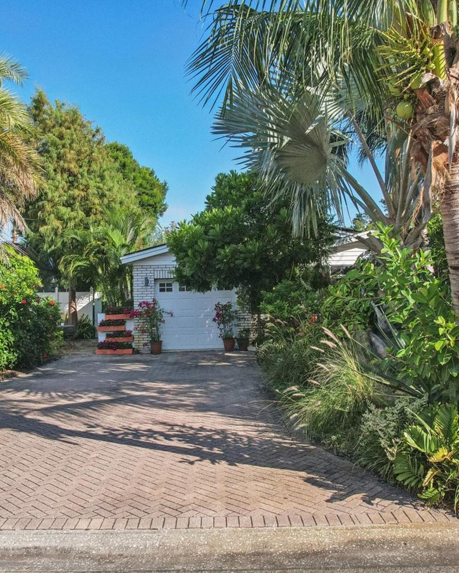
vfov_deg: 55.7
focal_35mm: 32
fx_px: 543
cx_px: 212
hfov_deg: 45.8
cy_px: 284
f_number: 2.8
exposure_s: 1/1600
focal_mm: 8.38
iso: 400
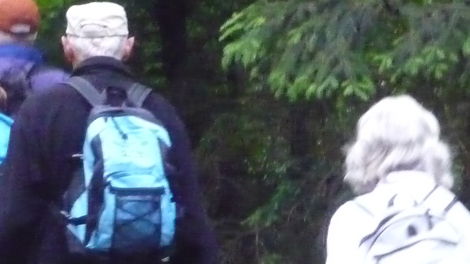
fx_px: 5072
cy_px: 218
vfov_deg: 3.0
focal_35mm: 407
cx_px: 135
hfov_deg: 5.3
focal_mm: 20.3
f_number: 4.7
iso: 1600
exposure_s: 1/30
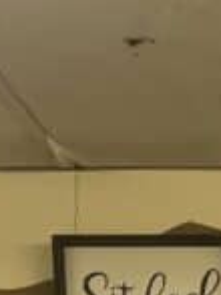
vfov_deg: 8.8
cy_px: 913
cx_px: 621
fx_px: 1543
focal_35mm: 181
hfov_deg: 7.4
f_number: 1.6
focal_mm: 5.1
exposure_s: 1/120
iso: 80
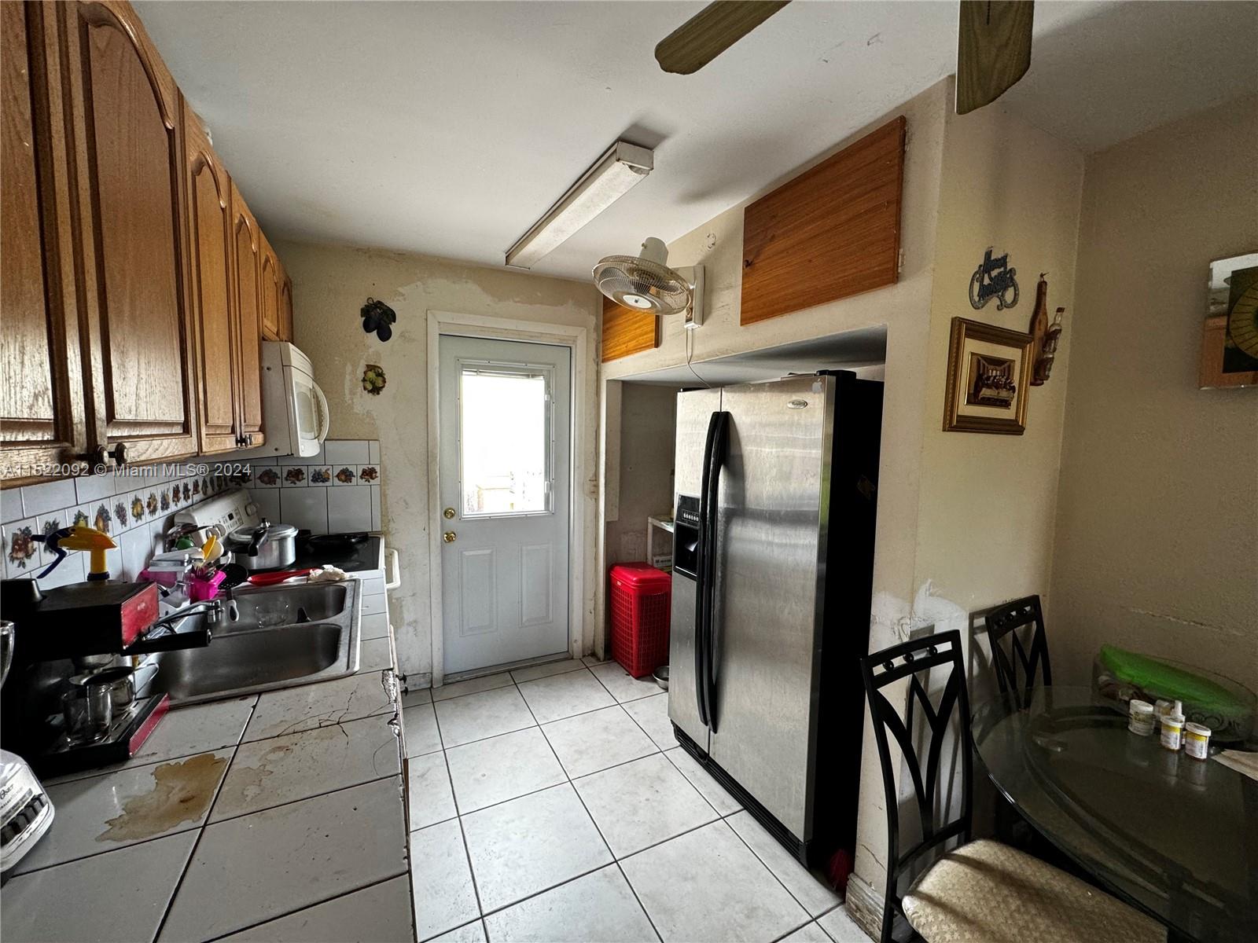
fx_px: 509
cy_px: 472
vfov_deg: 85.7
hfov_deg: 102.1
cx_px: 629
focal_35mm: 14
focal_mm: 2.22
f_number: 2.2
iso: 200
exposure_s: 1/99
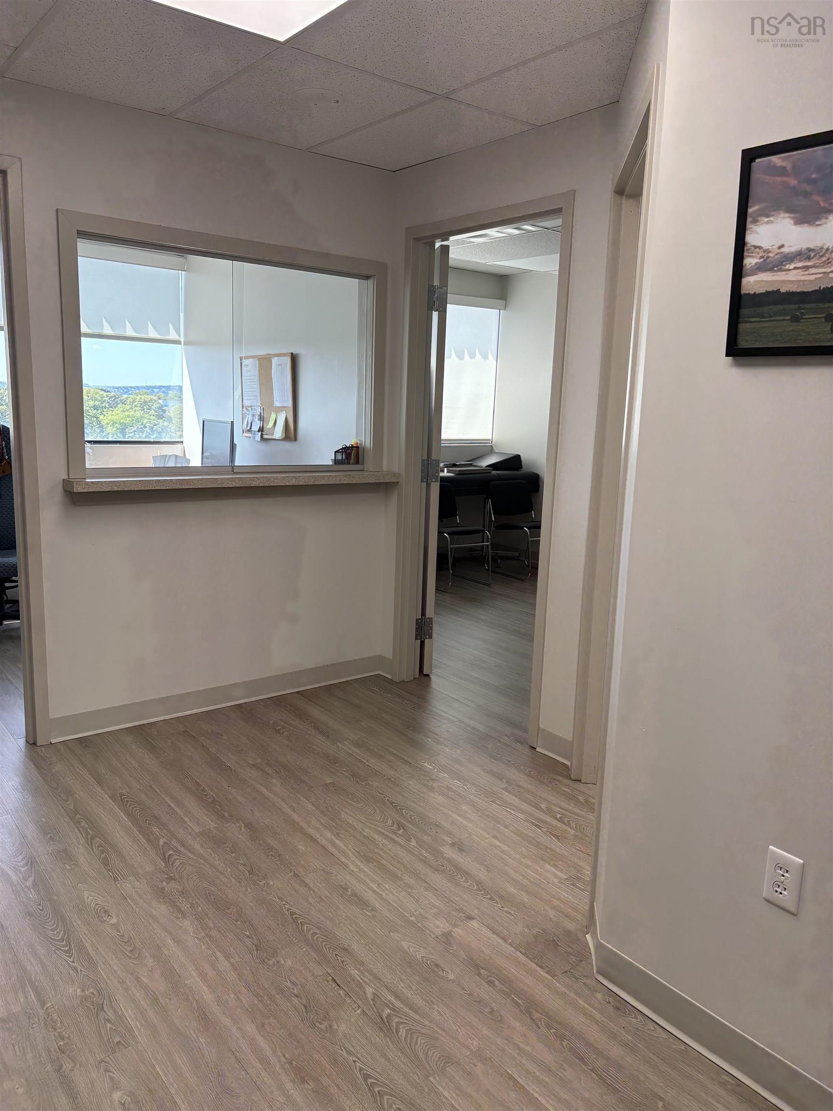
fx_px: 834
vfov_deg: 67.3
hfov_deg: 53.1
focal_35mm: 26
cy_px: 556
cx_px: 416
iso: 125
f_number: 1.6
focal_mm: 5.96
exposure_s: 1/260
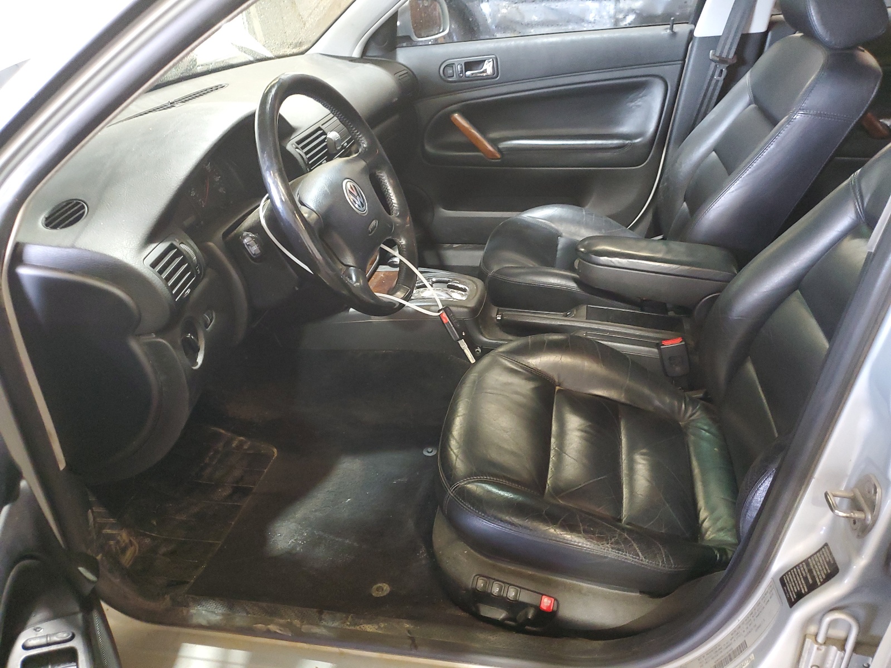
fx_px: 669
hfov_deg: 67.3
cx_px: 446
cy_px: 334
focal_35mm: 26
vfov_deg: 53.1
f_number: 1.5
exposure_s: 1/20
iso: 284
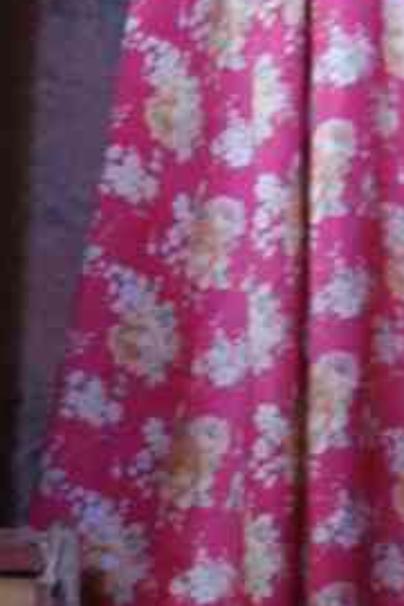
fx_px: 2513
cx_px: -13
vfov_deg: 13.5
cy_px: 623
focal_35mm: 149
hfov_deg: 9.1
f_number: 4
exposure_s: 1/6
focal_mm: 26.9
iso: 3200
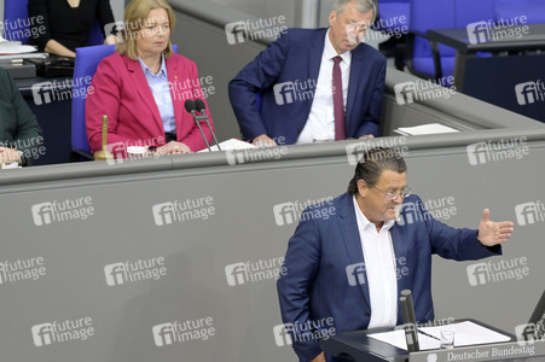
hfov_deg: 7.9
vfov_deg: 5.3
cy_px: 181
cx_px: 272
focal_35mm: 260
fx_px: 3933
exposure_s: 1/400
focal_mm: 260
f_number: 5.6
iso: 8000
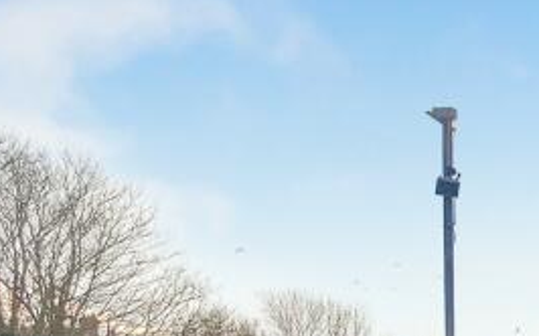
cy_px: 595
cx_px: 1013
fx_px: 1556
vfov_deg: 11.5
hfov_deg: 16.1
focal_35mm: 106
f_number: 1.8
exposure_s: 1/2500
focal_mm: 4.25
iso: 25
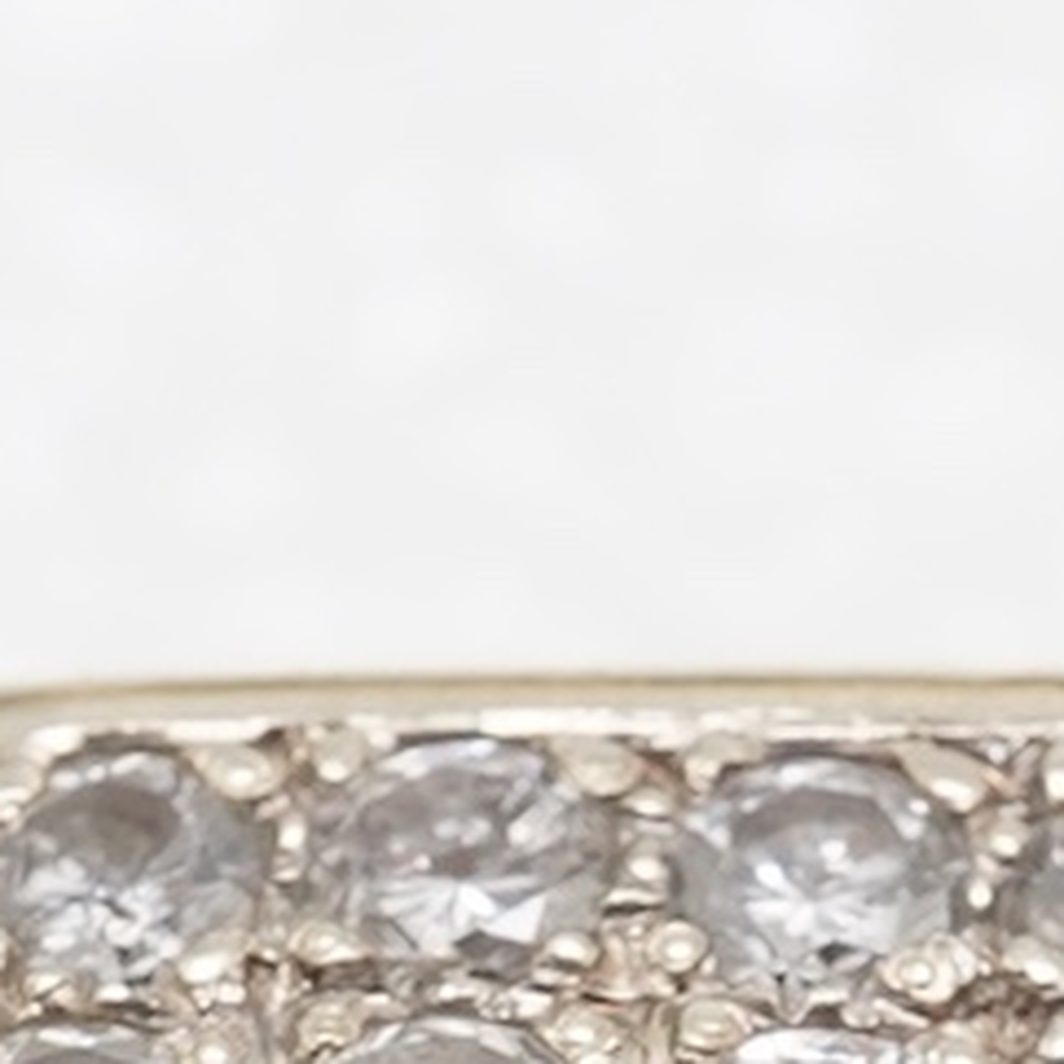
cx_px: 736
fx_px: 9876
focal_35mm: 284
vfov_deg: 6.1
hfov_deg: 6.2
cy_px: 1539
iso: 500
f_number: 20
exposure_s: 1/125
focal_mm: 30
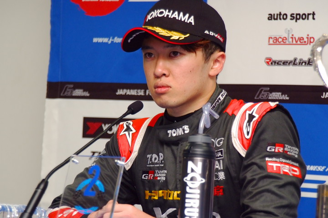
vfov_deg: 6.8
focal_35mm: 203
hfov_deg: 10.1
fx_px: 1849
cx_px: 164
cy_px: 109
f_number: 5.6
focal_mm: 135
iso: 640
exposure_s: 1/250
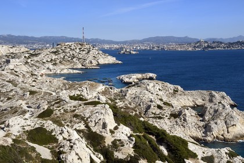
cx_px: 122
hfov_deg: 41.1
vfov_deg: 28.1
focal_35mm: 48
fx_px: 325
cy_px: 82
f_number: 14
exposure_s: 1/250
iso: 200
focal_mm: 48
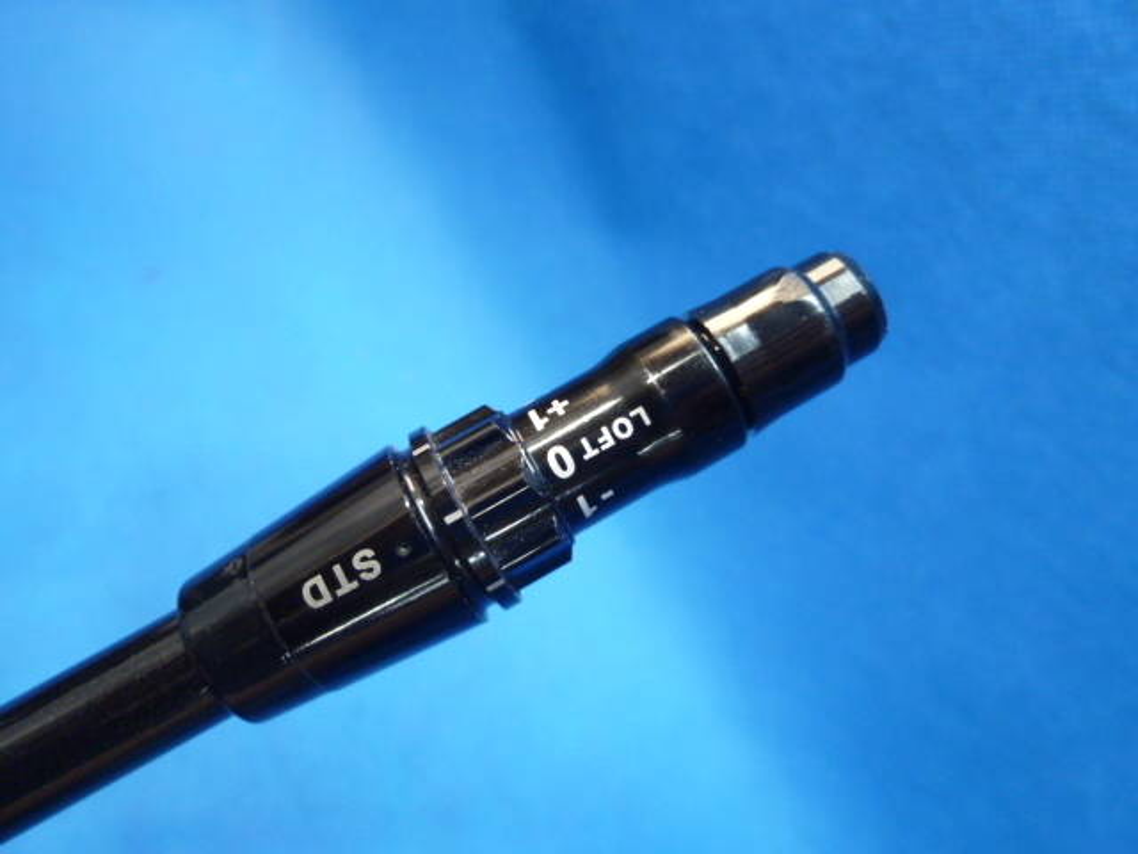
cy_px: 427
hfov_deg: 69.4
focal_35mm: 25
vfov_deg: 54.9
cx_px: 569
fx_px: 822
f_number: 2.8
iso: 320
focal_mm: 4.5
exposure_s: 1/30
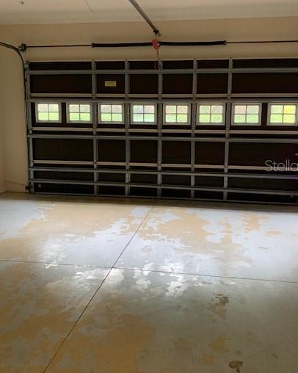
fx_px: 353
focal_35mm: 32
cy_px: 165
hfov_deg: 45.7
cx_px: 158
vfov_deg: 55.5
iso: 320
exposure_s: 1/60
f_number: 1.8
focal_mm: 4.25
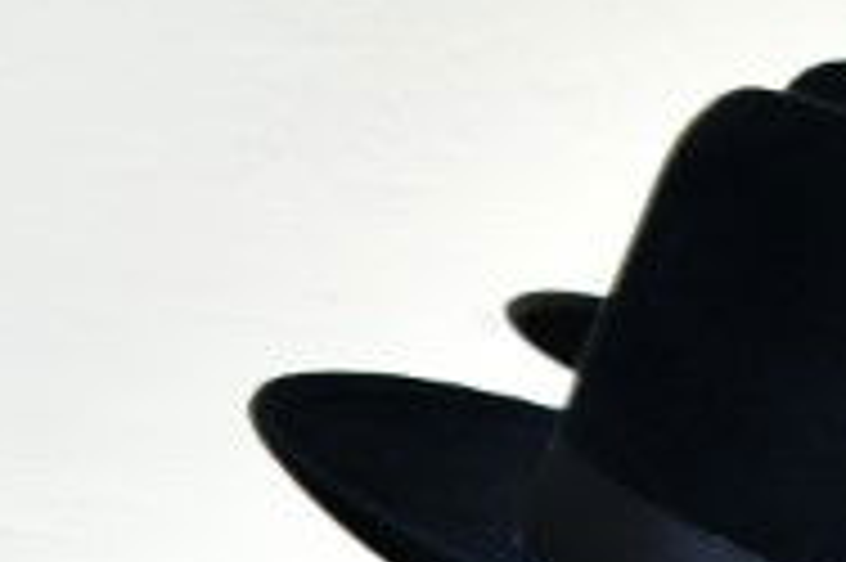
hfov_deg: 9.4
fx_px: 5048
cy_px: 1529
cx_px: 1130
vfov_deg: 6.0
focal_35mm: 215
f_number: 5.6
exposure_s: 1/125
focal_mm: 35
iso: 1250
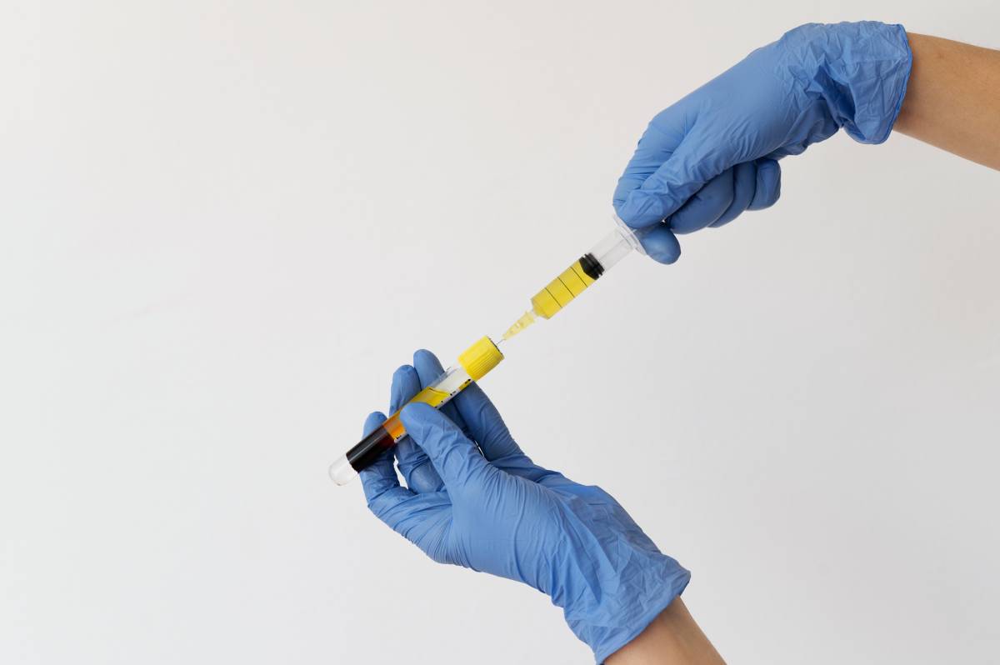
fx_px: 1388
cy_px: 332
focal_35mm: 50
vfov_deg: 26.9
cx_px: 500
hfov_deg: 39.6
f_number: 5
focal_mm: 50
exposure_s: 1/250
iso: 640
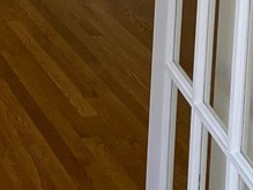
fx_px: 957
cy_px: -171
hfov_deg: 13.6
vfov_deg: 10.5
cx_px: -192
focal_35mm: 131
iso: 100
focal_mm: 3.99
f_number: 1.8
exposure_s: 1/60
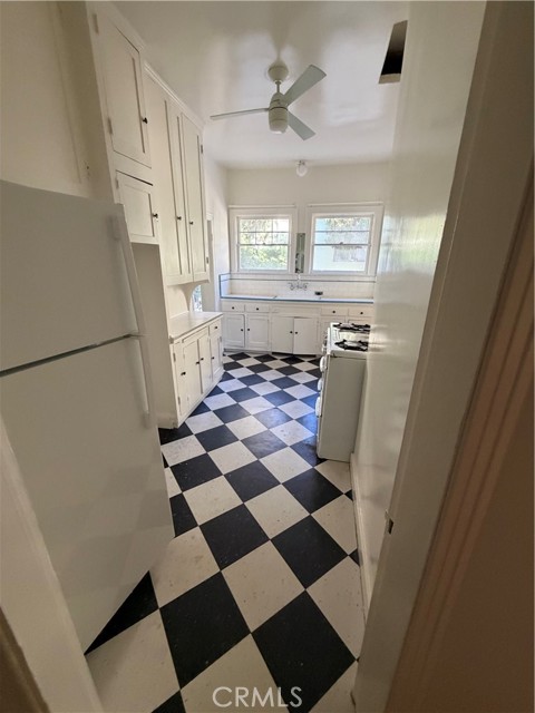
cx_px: 268
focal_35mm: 14
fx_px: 288
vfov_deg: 102.1
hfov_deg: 85.7
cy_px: 356
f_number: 2.2
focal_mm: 2.22
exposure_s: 1/60
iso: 500
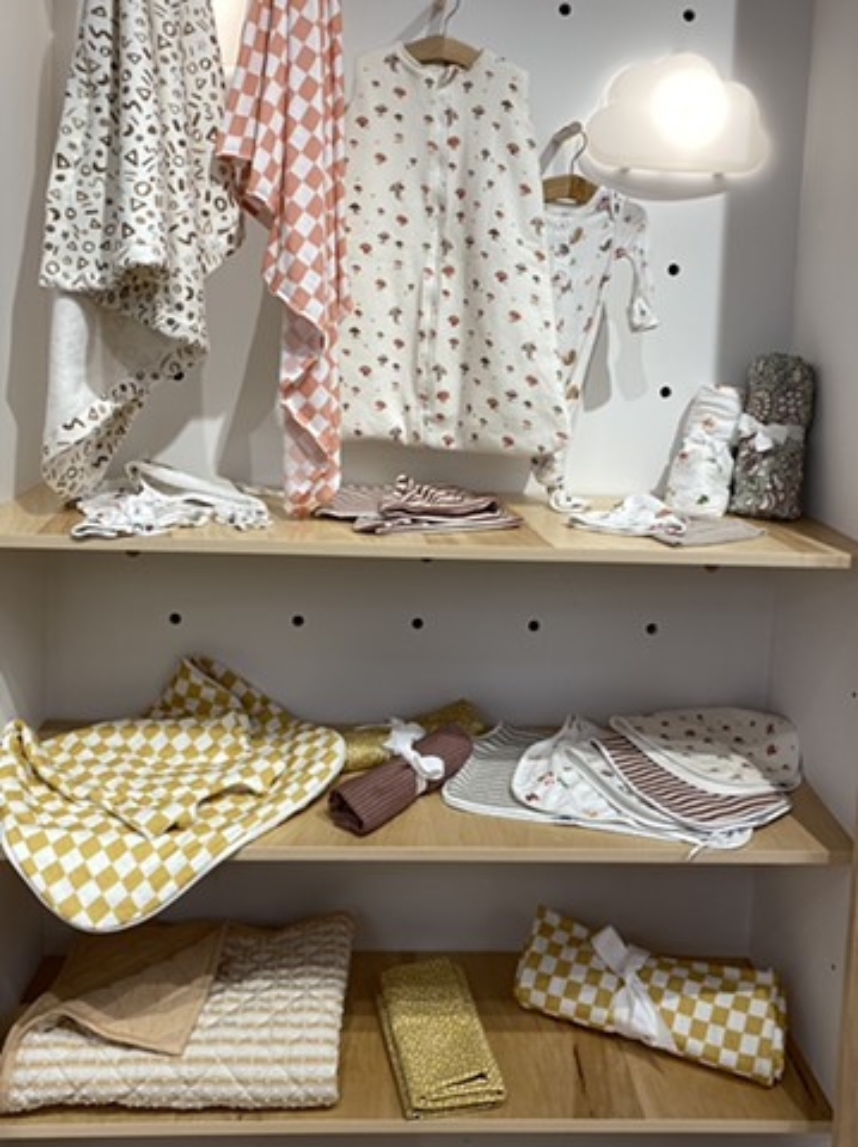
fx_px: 861
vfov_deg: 67.4
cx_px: 429
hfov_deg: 53.0
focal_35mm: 26
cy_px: 574
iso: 32
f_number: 1.8
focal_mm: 4.2
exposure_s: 1/120
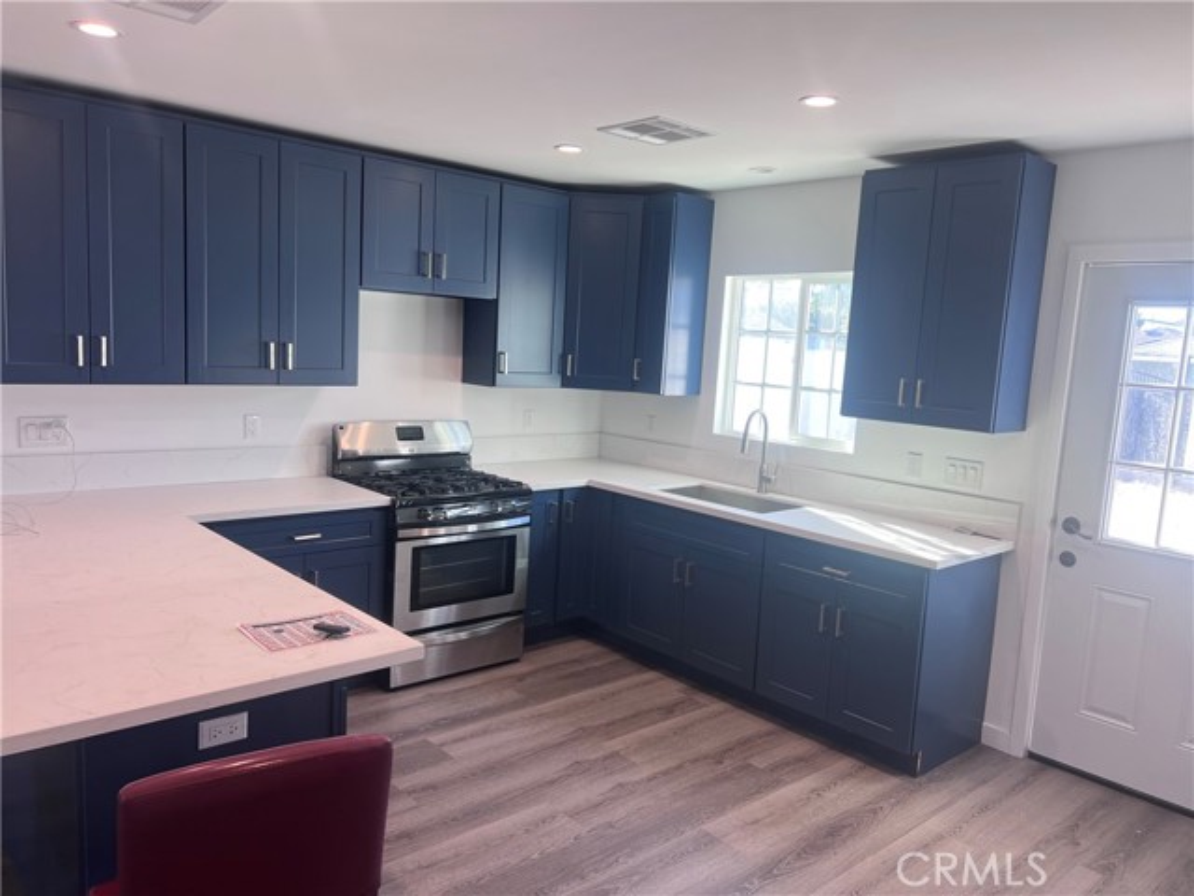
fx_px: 897
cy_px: 448
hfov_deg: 67.3
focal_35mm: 26
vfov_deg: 53.1
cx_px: 597
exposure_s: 1/120
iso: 40
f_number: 1.5
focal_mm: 5.7
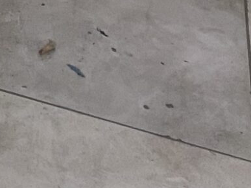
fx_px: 1247
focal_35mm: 172
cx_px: -487
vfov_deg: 7.3
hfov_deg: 9.3
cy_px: -433
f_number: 1.8
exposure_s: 1/78
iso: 125
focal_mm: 4.25
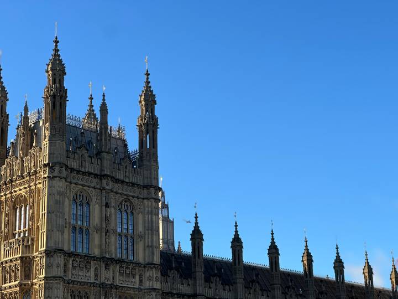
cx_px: 199
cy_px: 150
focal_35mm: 77
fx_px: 885
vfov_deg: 19.1
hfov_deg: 25.3
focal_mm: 9
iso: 32
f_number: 2.8
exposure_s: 1/399
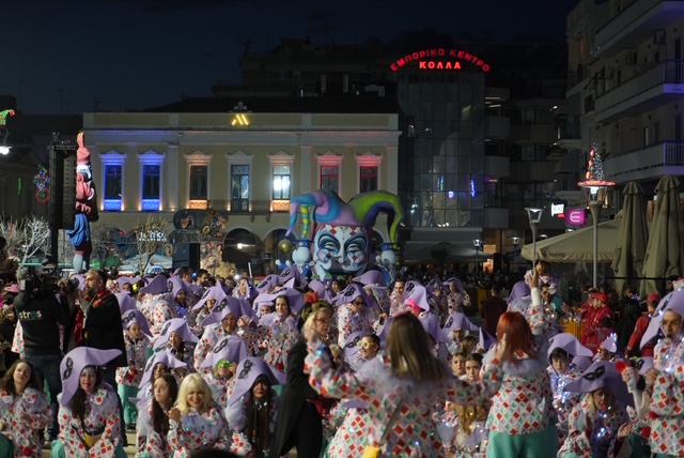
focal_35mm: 70
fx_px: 1331
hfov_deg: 28.8
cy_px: 229
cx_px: 342
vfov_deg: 19.5
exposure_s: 1/250
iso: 1600
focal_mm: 70
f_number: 4
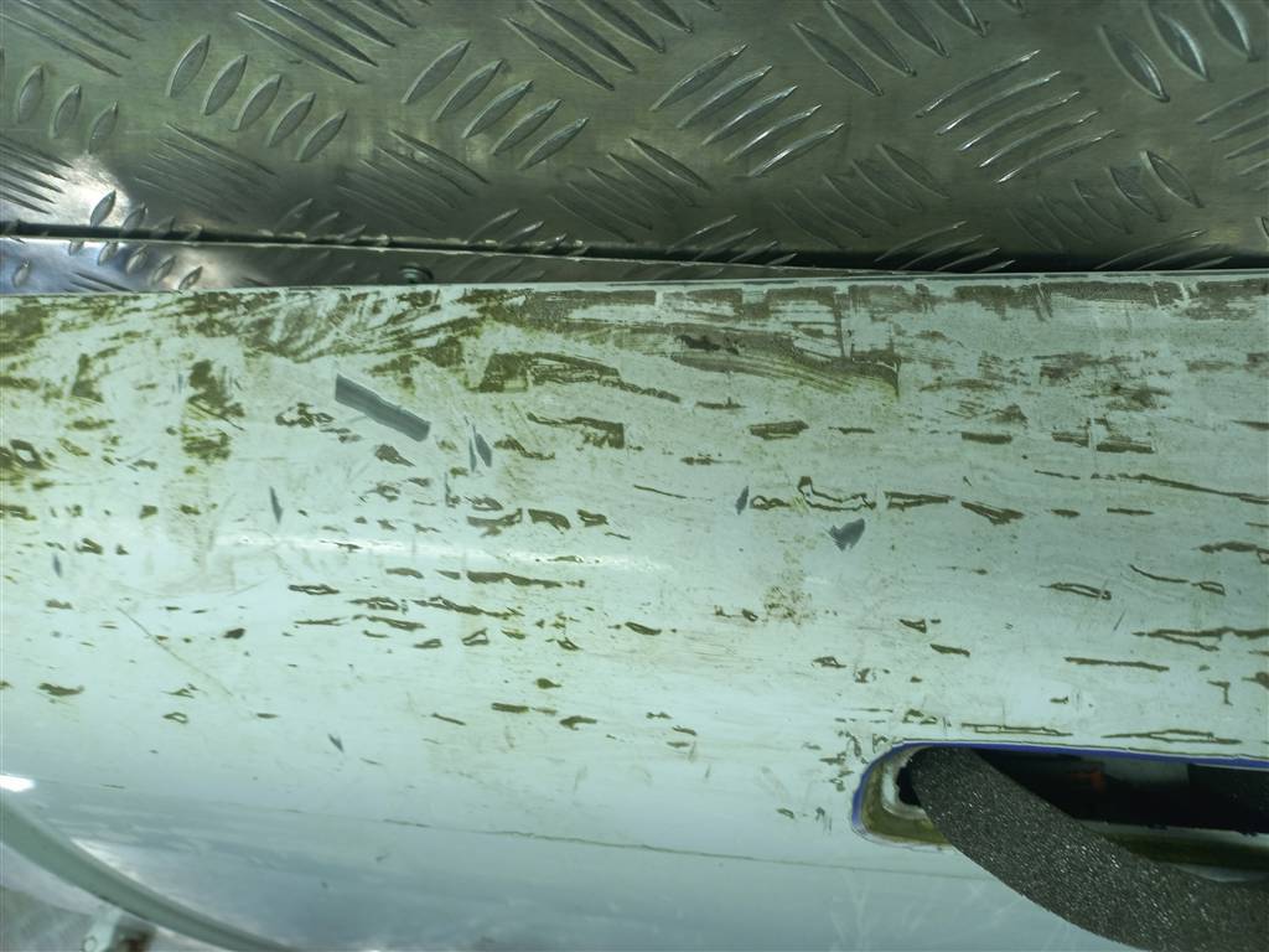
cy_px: 476
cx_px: 634
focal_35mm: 25
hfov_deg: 69.4
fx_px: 916
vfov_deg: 54.9
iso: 25
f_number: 1.8
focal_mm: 4.6
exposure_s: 1/50
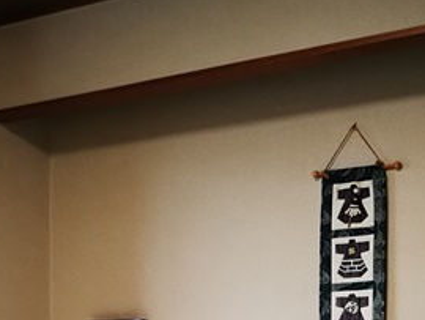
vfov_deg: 18.9
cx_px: 296
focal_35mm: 72
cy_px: 418
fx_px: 885
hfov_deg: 26.8
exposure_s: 1/33.3
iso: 160
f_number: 2.2
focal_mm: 4.5
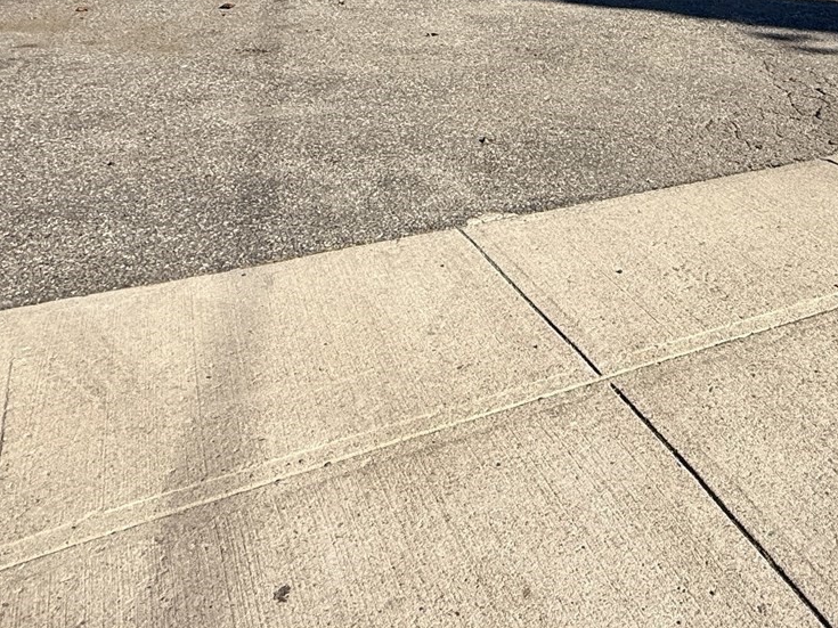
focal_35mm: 39
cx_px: 670
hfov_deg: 45.4
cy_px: -95
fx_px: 944
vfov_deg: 31.7
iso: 50
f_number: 2.2
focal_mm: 2.22
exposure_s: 1/1698
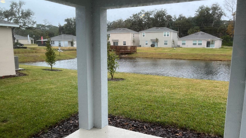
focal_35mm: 31
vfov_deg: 37.6
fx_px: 202
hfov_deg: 62.6
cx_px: 121
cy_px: 82
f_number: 1.6
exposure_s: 1/247
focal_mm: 5.1
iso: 40
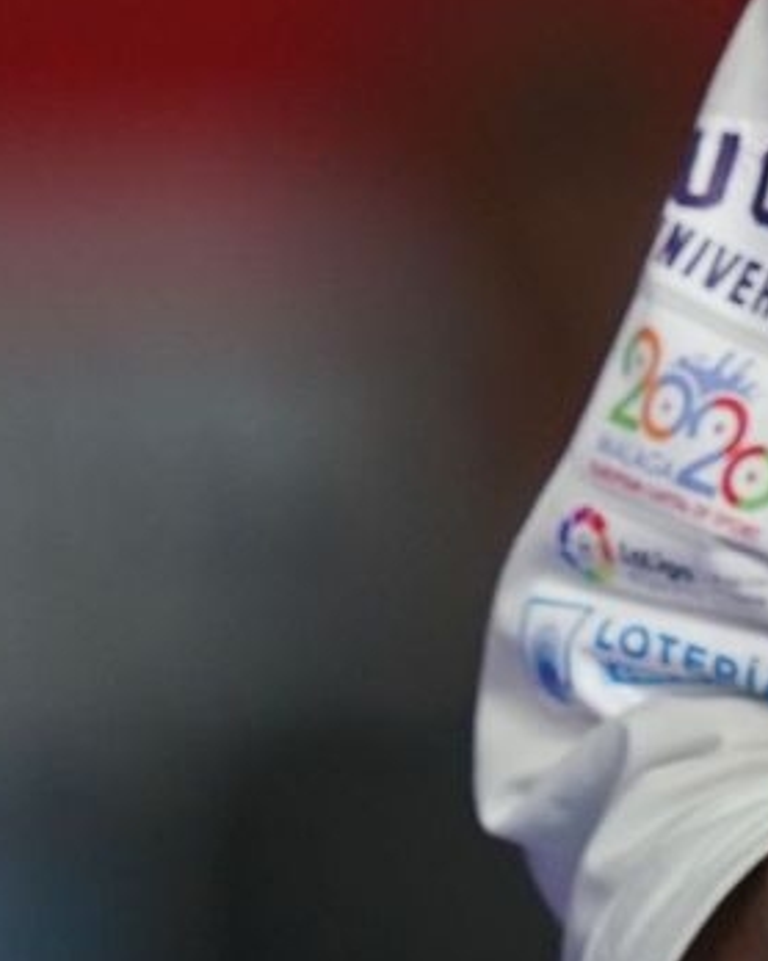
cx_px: 1213
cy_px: -663
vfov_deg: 0.7
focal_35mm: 2913
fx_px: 82838
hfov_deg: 0.5
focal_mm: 400
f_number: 2.8
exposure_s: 1/400
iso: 500
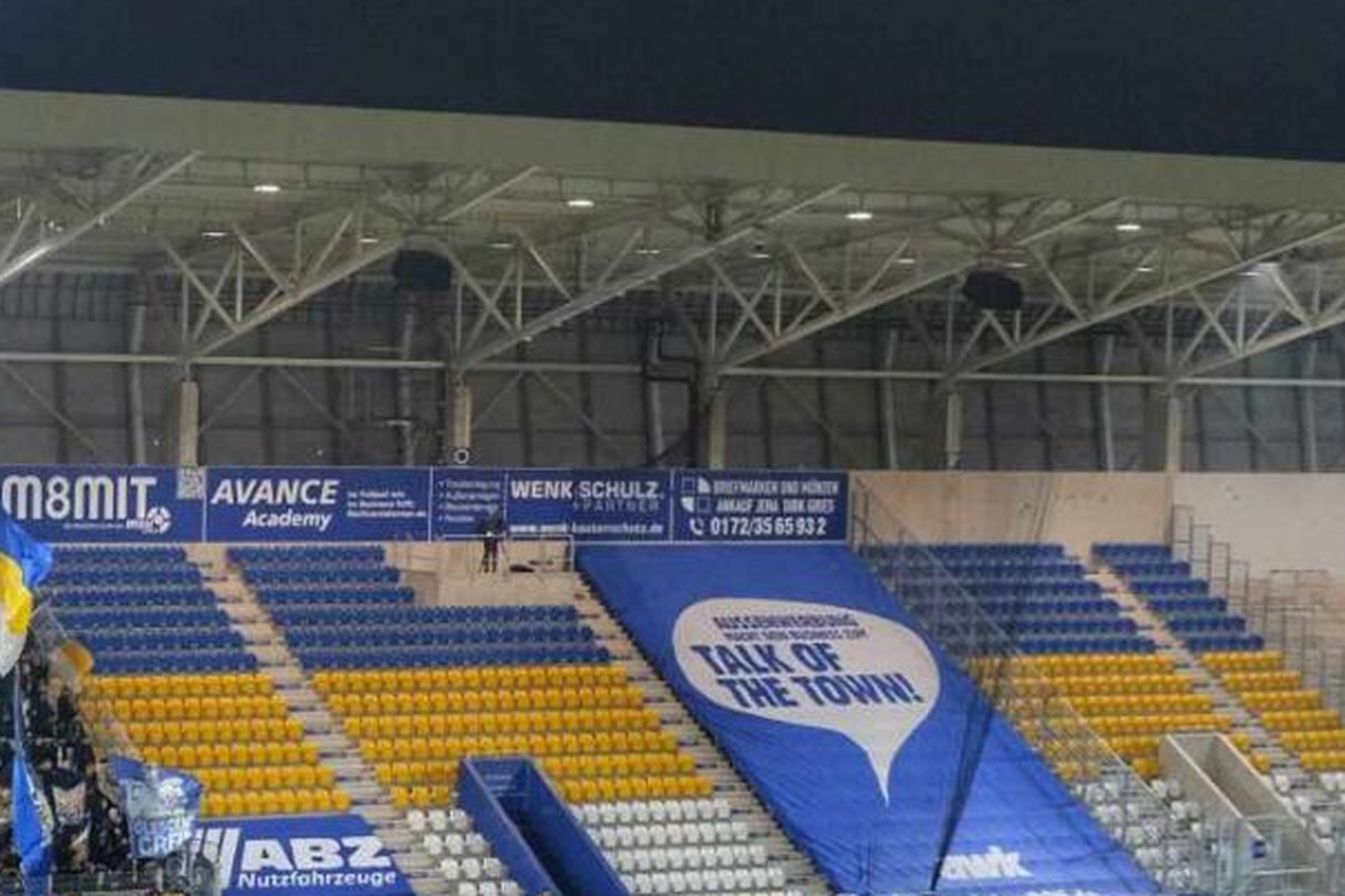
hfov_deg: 20.7
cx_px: -49
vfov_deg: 14.4
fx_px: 3549
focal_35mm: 95
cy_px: 653
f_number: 4.5
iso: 2500
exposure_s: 1/250
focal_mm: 24.3
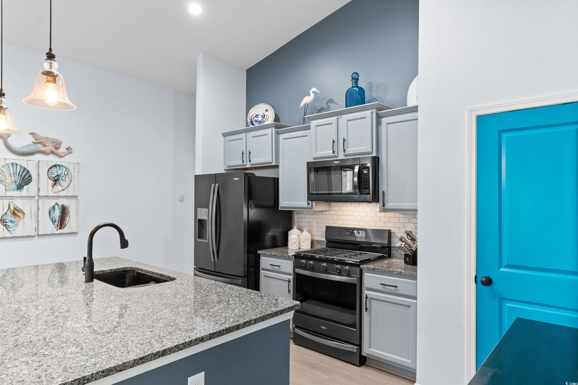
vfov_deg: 59.5
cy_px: 192
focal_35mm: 21
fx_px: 337
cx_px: 289
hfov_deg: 81.2
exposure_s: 1
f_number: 5
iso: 100
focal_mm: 14
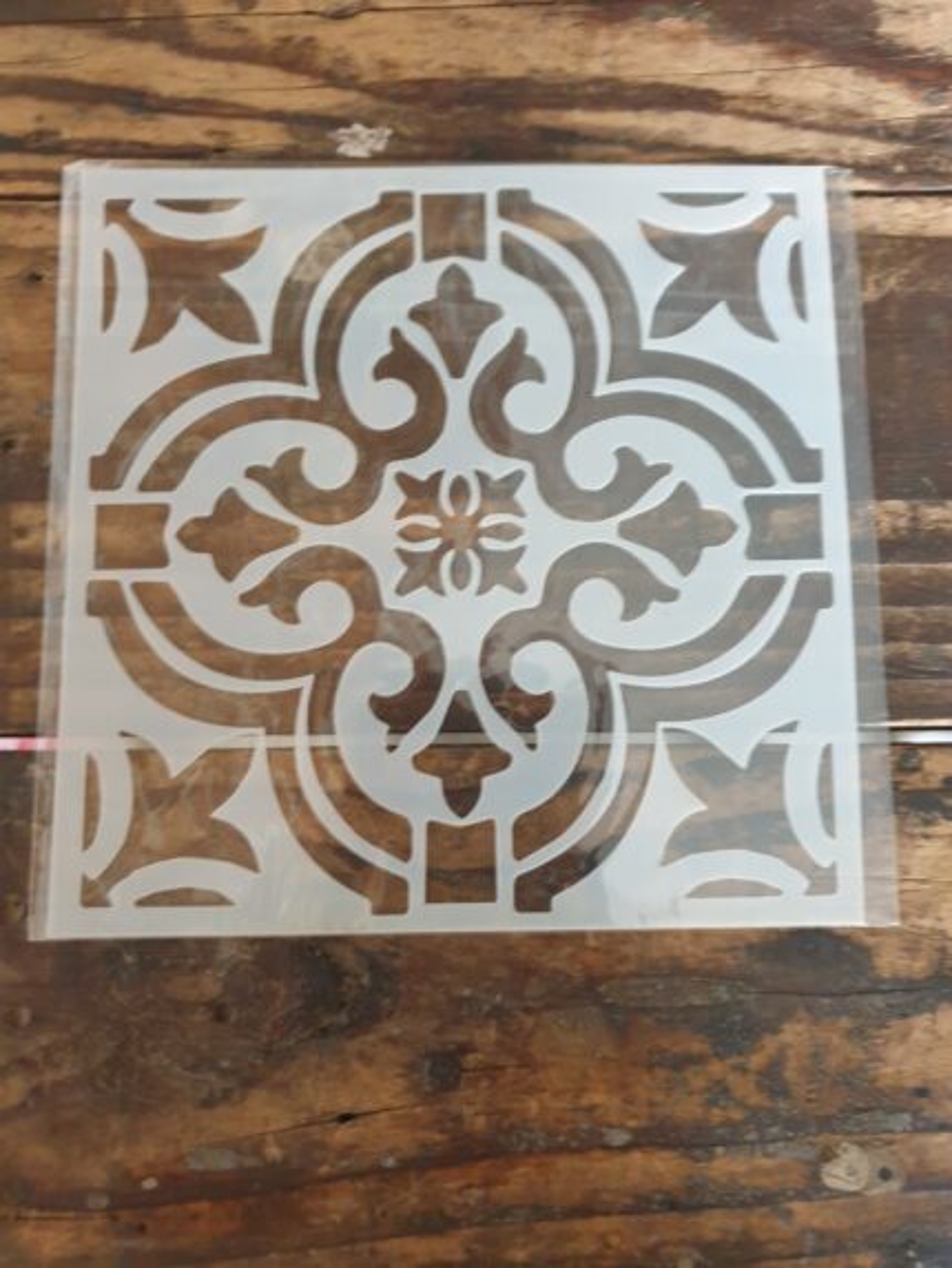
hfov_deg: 53.1
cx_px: 476
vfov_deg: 67.3
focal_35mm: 26
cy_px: 634
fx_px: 953
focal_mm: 4.3
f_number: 1.5
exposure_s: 1/17
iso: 250
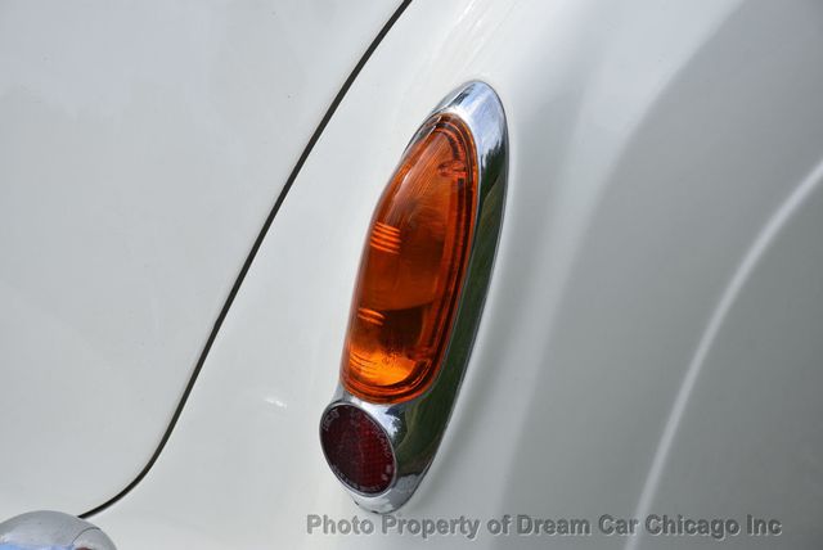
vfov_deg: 11.4
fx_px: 2746
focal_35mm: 120
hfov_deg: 17.0
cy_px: 275
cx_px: 412
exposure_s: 1/500
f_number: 8
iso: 180
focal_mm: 80
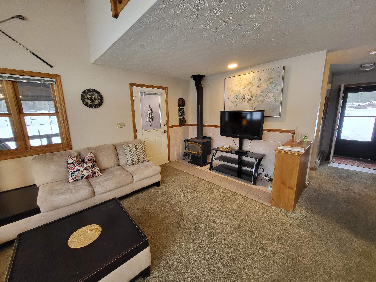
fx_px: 141
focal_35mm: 13
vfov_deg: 89.9
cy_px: 141
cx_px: 188
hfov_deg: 106.2
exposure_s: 1/60
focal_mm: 1.74
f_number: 2.2
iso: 320
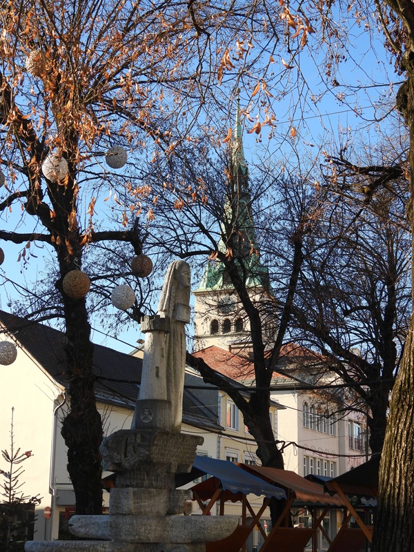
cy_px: 276
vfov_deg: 32.2
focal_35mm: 60
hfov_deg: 24.4
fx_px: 957
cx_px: 207
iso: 100
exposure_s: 1/500
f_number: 3.5
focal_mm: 10.7
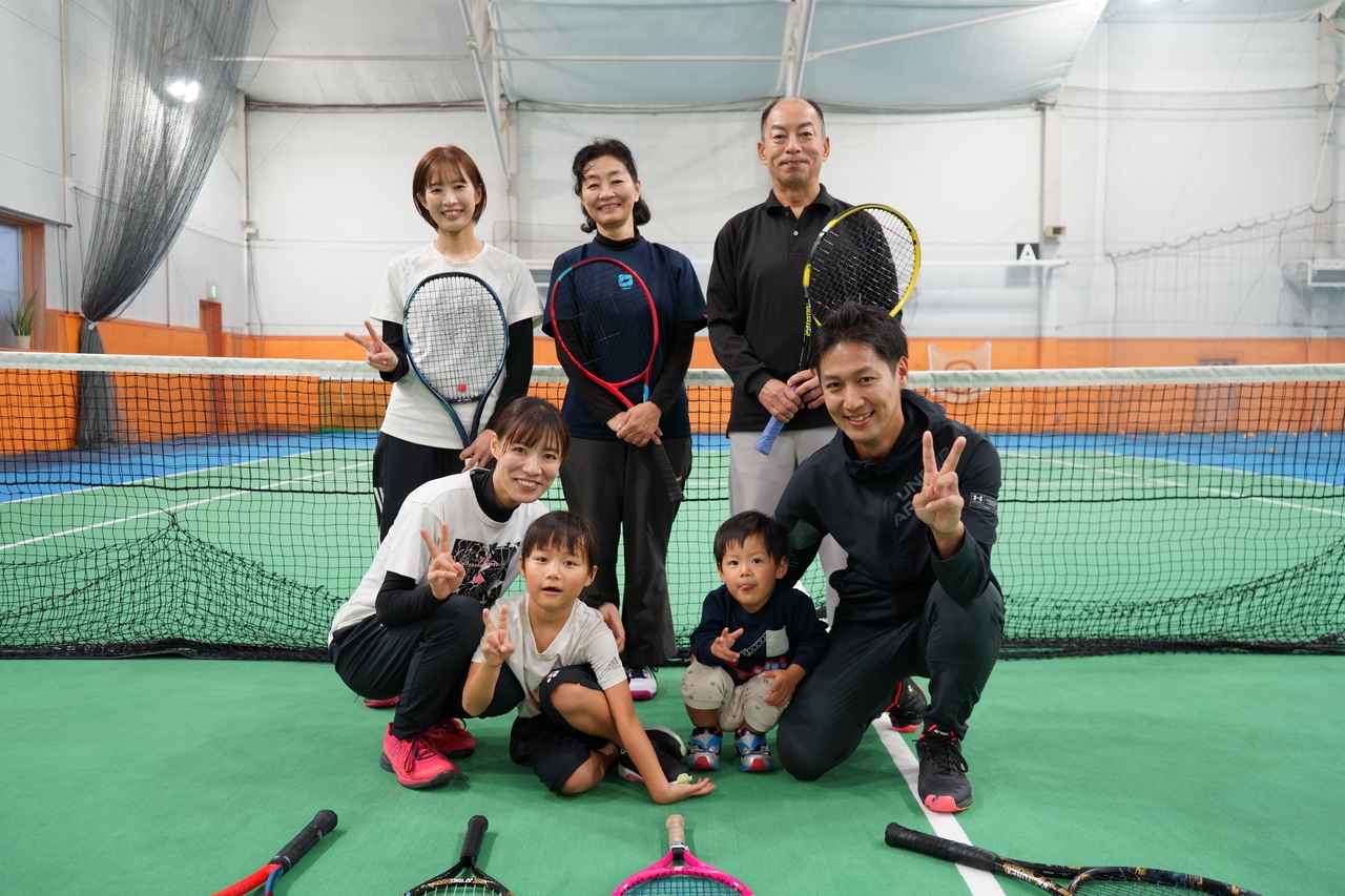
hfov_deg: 65.5
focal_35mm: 28
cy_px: 448
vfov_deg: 46.4
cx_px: 672
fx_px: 1046
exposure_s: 1/50
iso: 500
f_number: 4
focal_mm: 28
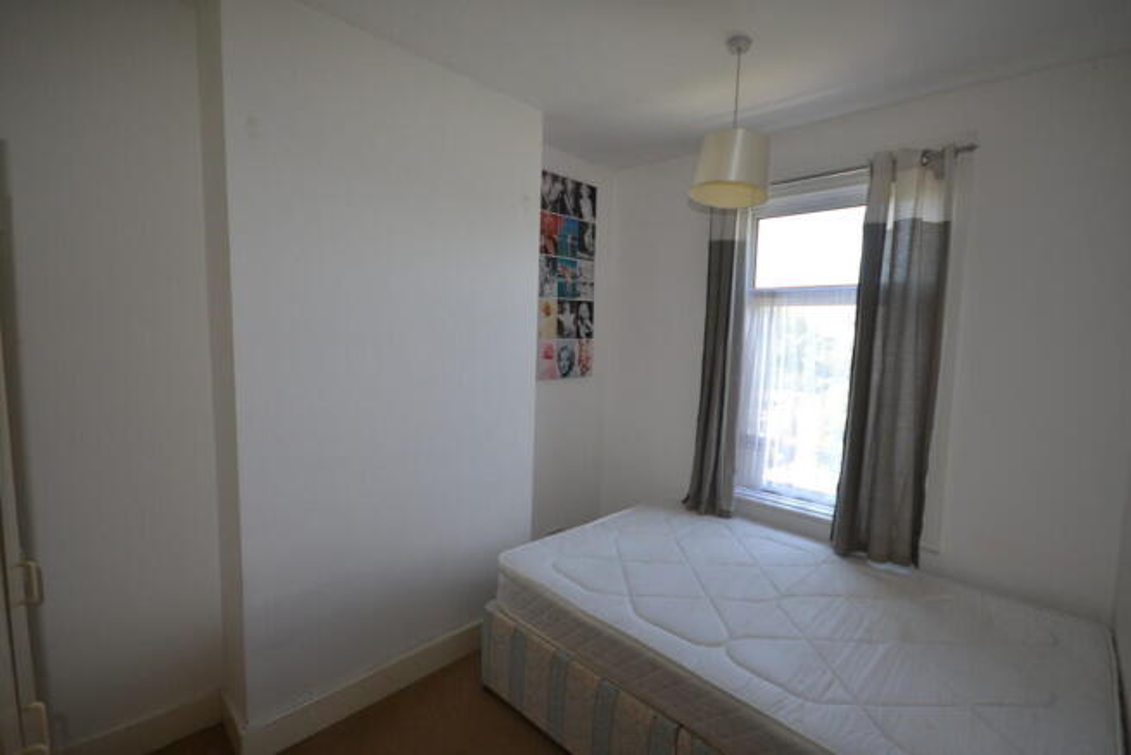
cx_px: 566
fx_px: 518
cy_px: 378
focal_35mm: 16
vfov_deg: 72.1
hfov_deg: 95.0
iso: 360
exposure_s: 1/125
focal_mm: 11
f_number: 4.2
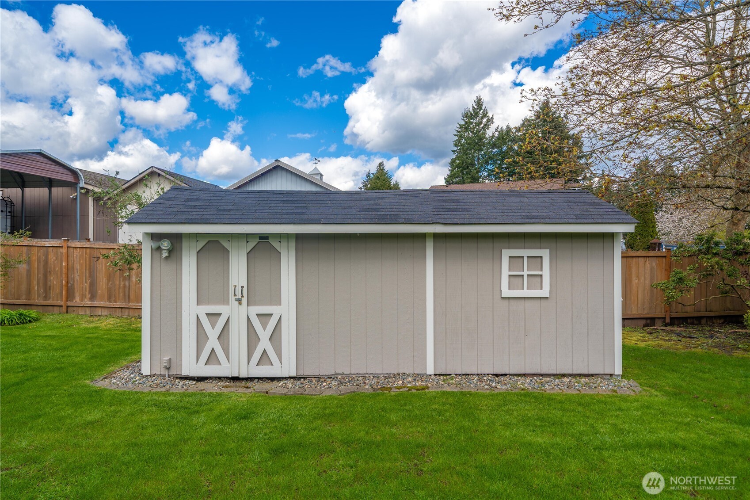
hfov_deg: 81.2
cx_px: 375
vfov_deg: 59.5
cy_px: 250
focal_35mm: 21
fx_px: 437
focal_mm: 21
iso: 100
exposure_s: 1/160
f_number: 7.1
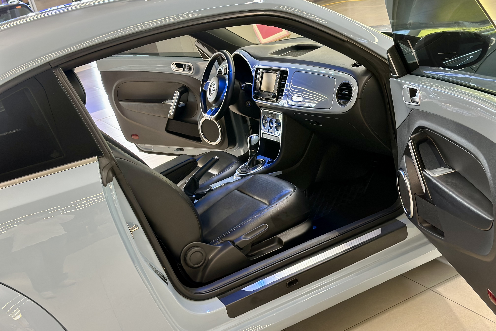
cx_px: 248
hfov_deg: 39.6
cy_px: 156
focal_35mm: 50
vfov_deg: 27.0
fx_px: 689
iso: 200
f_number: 1.78
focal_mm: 6.86
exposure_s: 1/50
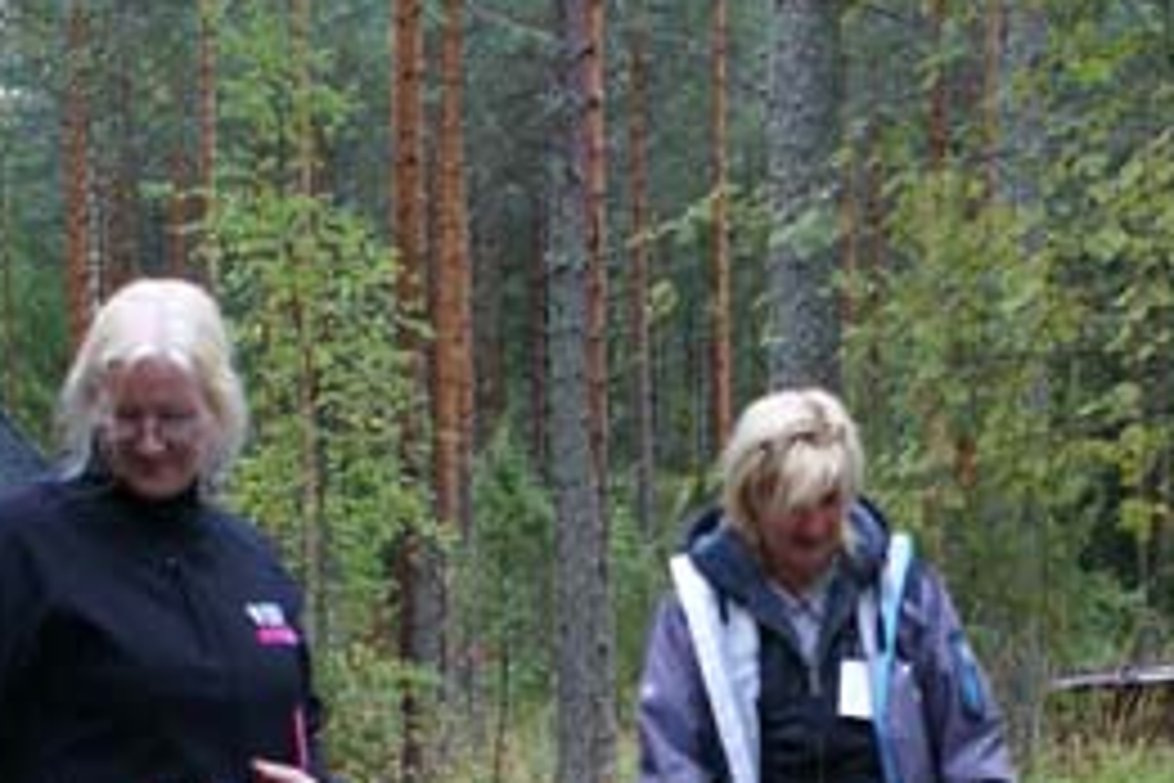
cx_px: 792
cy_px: 963
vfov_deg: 11.9
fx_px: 3652
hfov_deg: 18.2
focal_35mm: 112
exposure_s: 1/40
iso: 100
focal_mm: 26
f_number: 5
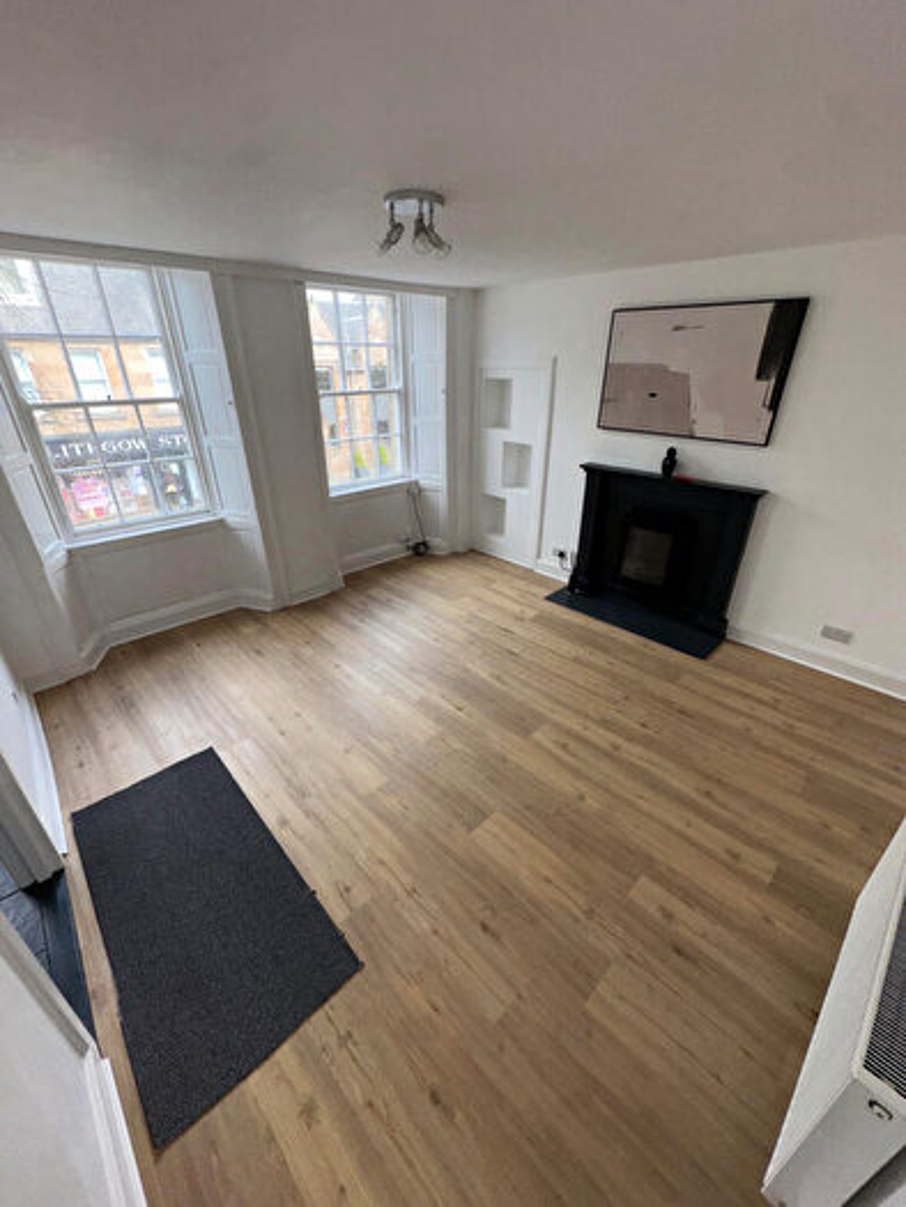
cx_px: 453
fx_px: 488
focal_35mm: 14
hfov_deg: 85.7
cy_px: 604
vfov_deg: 102.1
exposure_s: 1/122
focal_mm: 2.22
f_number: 2.2
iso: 40
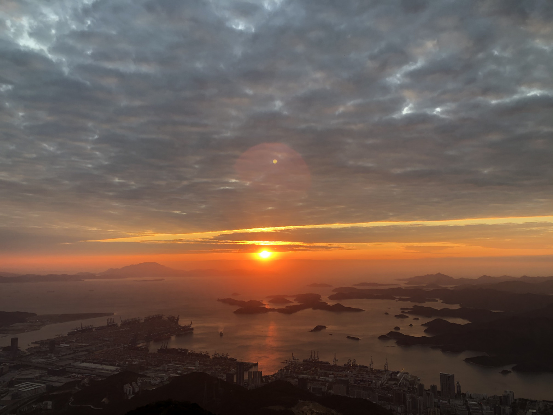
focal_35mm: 28
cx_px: 276
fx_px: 447
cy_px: 208
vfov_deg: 49.7
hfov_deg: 63.4
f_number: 1.8
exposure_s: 1/128
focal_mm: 3.99
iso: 20
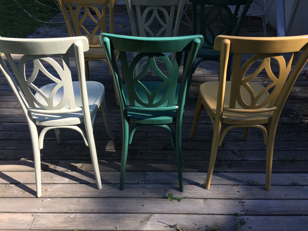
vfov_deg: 48.2
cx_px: 154
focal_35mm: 29
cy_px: 116
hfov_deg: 61.7
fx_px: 258
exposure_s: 1/520
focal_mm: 4.15
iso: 32
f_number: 2.2
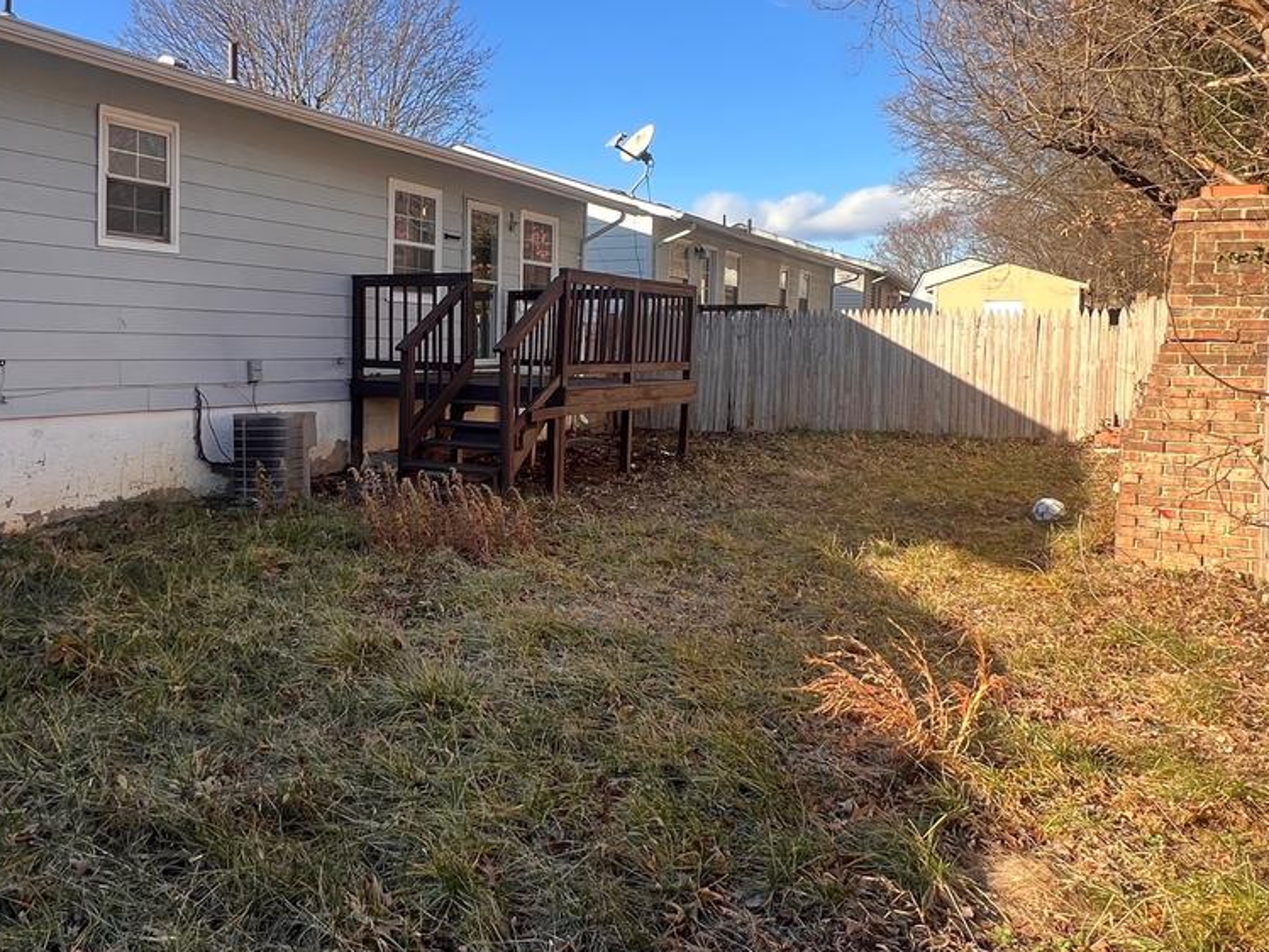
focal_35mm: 25
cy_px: 395
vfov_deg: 54.6
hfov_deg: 67.7
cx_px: 439
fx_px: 917
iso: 32
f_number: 1.8
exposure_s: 1/315
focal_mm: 1.57
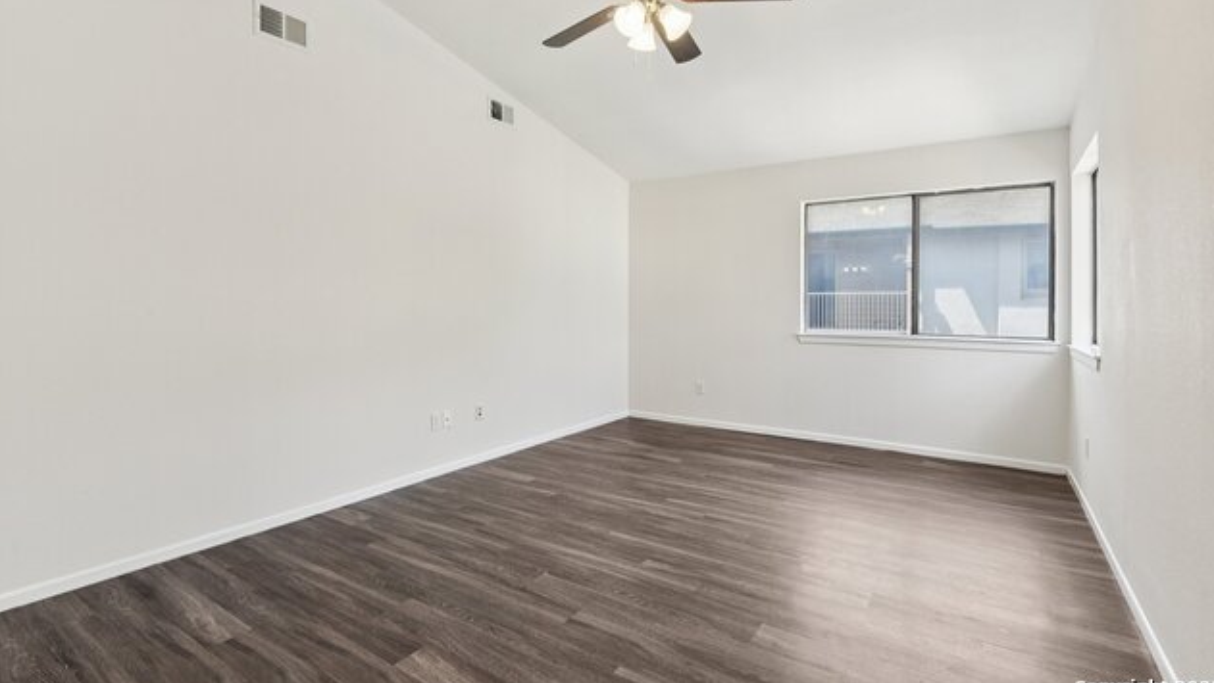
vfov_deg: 63.8
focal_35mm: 17
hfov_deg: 95.9
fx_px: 547
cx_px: 612
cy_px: 311
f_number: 8
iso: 640
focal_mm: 16
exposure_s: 1/15
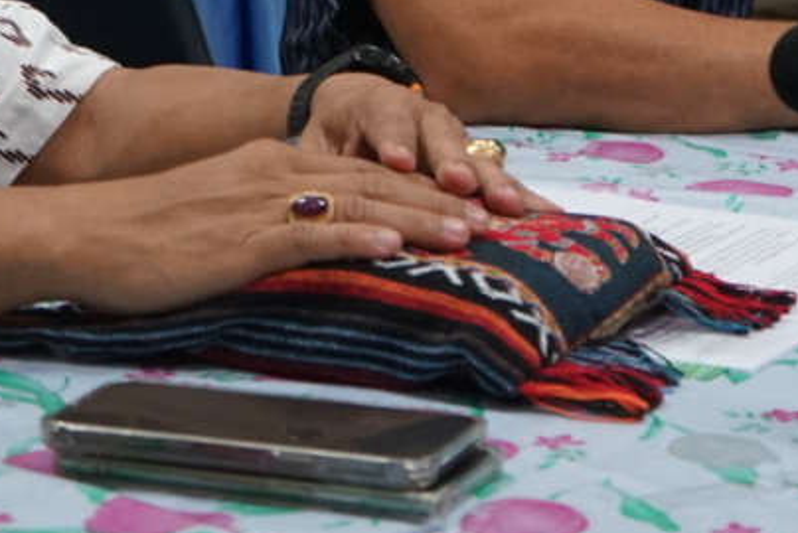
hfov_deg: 11.9
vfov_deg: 7.8
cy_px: -409
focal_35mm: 172
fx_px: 3815
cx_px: 681
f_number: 4.5
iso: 1250
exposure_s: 1/160
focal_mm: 43
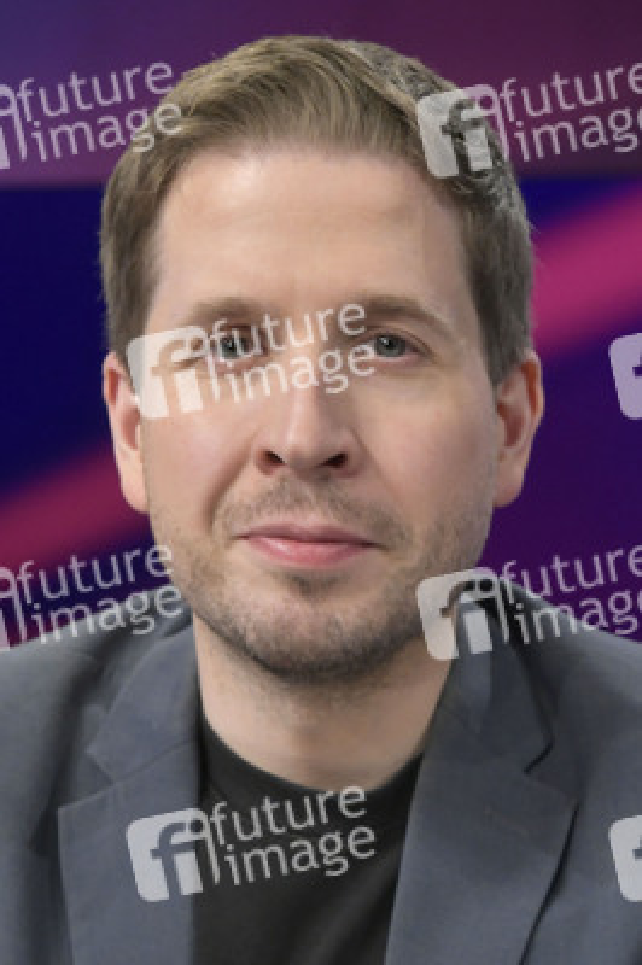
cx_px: 321
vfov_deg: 32.4
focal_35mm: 62
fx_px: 1661
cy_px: 482
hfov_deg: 21.9
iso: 2000
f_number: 6.3
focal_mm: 62
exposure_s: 1/200
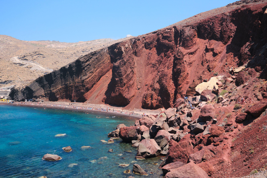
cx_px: 134
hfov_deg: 54.4
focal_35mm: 35
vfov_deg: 37.9
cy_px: 89
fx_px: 260
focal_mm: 23
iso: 640
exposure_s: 1/850
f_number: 8
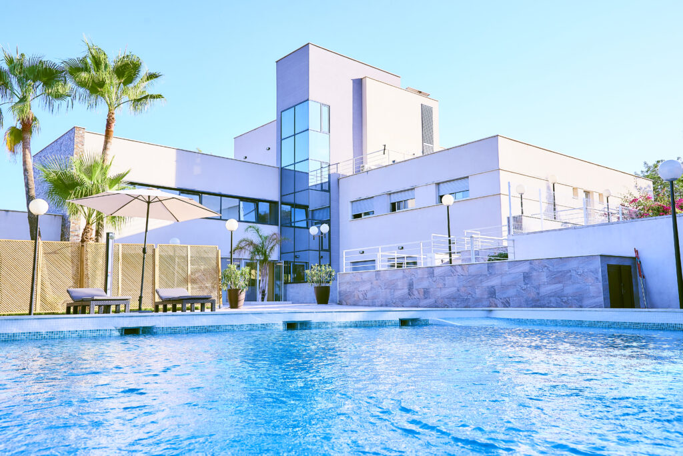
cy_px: 228
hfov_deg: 61.9
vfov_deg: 43.7
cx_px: 342
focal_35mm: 30
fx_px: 569
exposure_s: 1/320
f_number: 6.3
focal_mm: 30
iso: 200
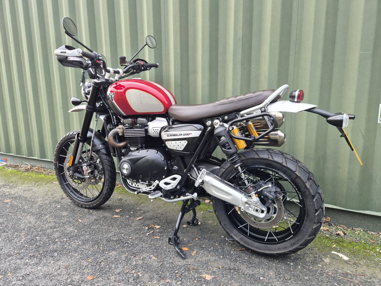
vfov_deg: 58.9
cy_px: 143
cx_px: 190
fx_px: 253
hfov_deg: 73.9
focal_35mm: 23
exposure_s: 1/180
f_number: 1.8
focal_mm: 5.4
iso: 80
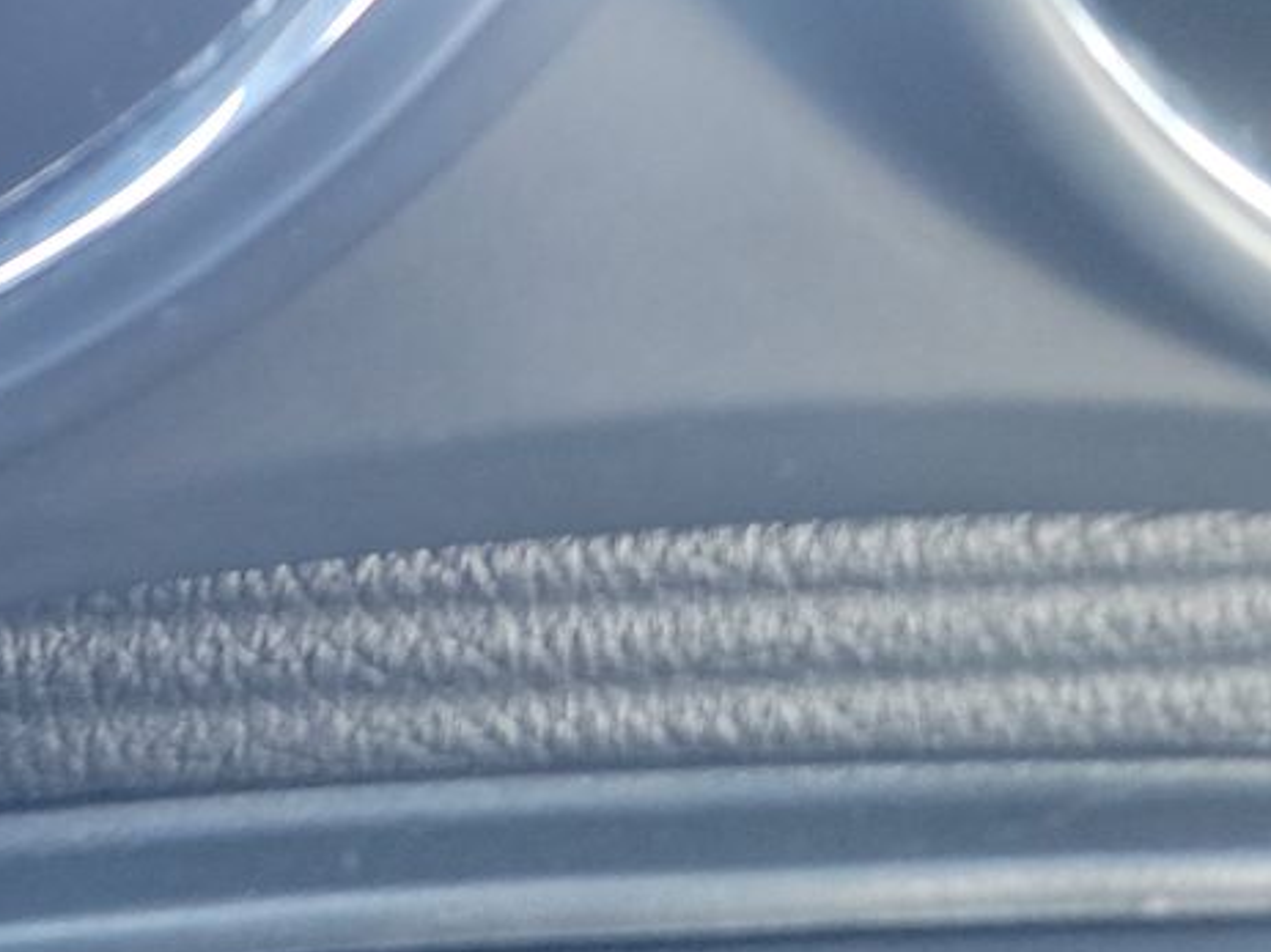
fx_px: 3047
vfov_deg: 16.3
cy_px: -442
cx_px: -747
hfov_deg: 19.7
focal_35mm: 83
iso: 668
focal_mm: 6.7
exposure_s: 1/60
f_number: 1.8
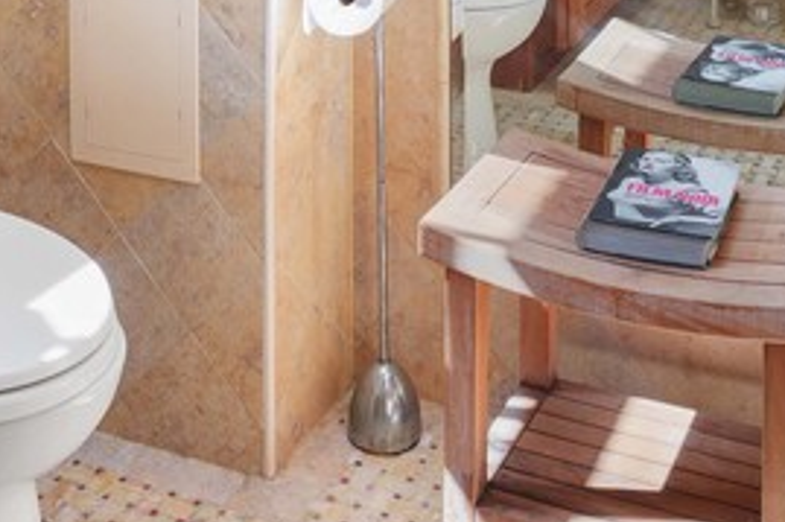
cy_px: -429
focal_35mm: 67
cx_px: 426
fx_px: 1460
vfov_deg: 16.7
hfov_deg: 30.1
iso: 100
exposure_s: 1/60
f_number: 2.8
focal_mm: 12
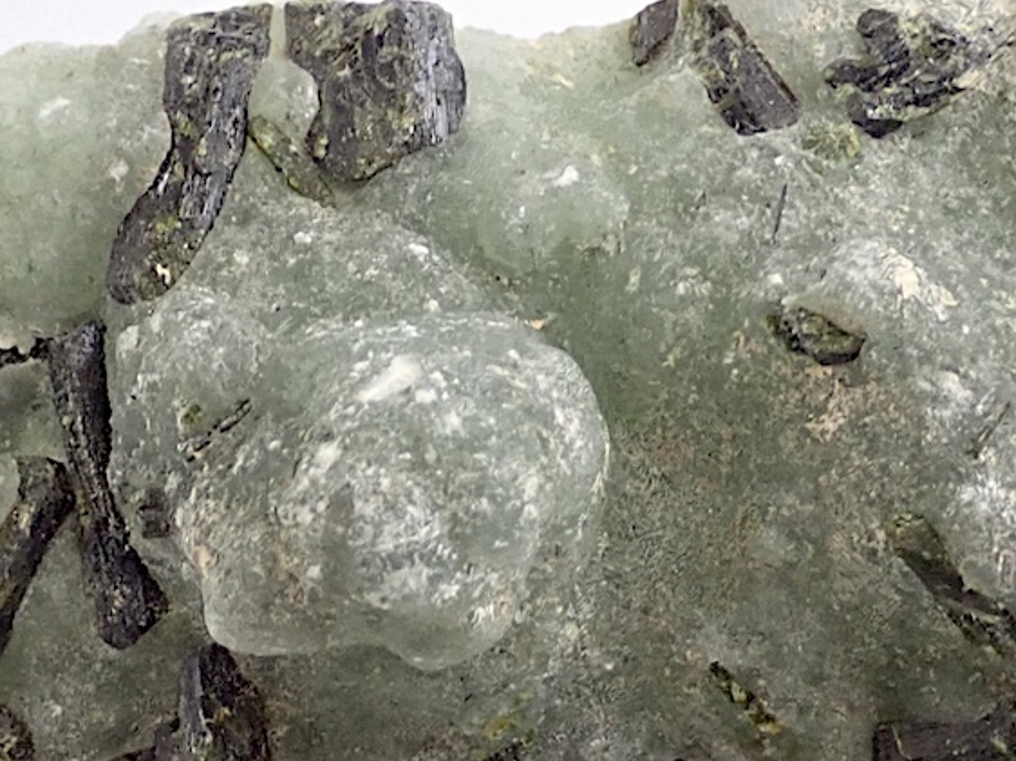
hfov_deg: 12.5
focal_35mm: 158
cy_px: 815
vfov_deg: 9.3
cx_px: 302
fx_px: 4635
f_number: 3.9
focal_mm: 12.73
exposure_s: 1/40
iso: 800
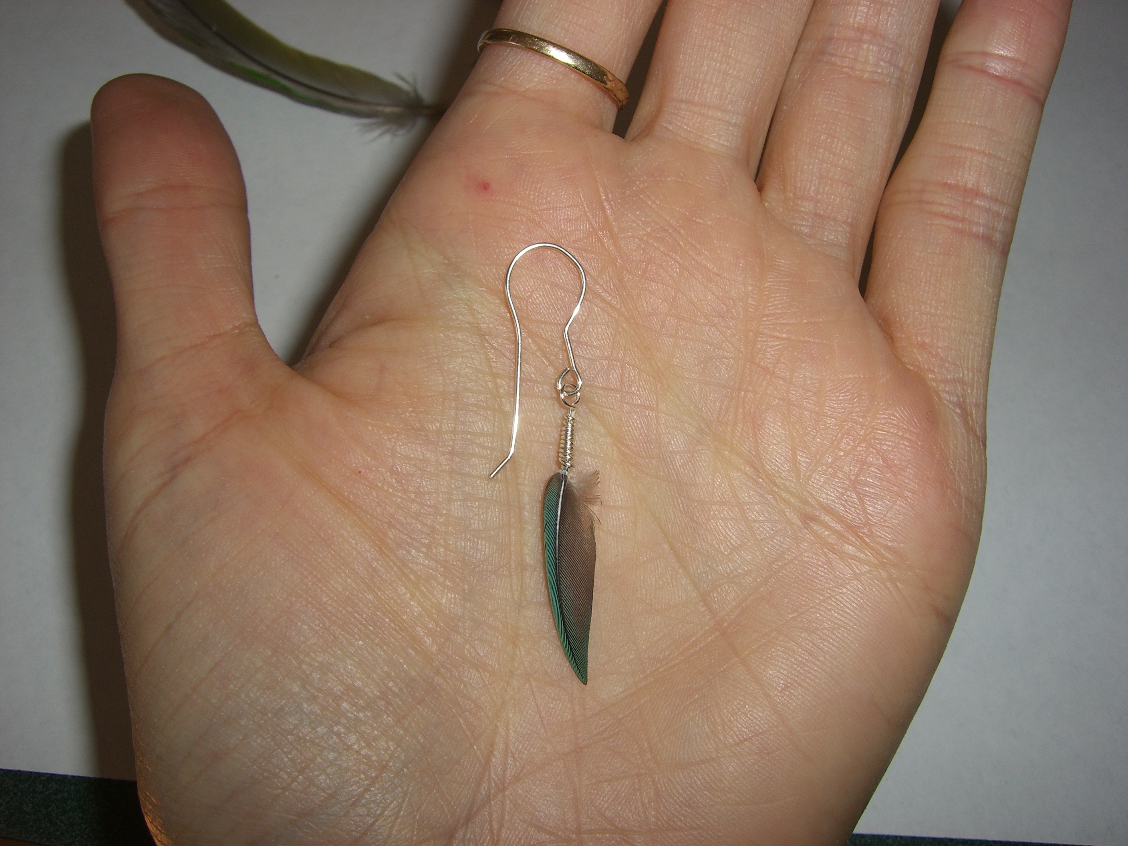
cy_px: 423
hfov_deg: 49.0
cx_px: 564
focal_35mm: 38
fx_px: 1238
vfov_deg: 37.7
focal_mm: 6.2
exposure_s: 1/60
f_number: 4.3
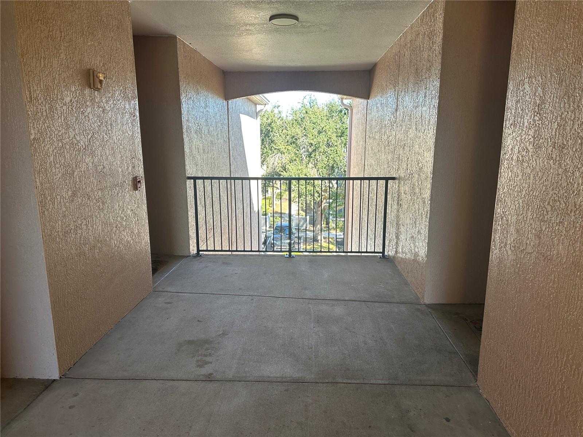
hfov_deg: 71.6
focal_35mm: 24
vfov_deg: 56.8
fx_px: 404
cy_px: 218
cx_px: 292
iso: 64
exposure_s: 1/223
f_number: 1.78
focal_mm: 6.86
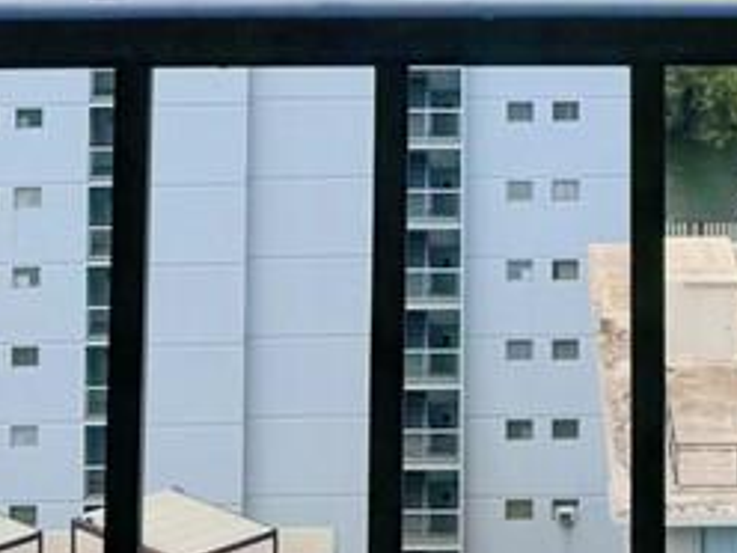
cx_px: 588
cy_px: -835
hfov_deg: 12.7
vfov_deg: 8.6
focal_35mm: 155
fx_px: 3300
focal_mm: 6.76
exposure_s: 1/7353
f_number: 1.78
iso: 80
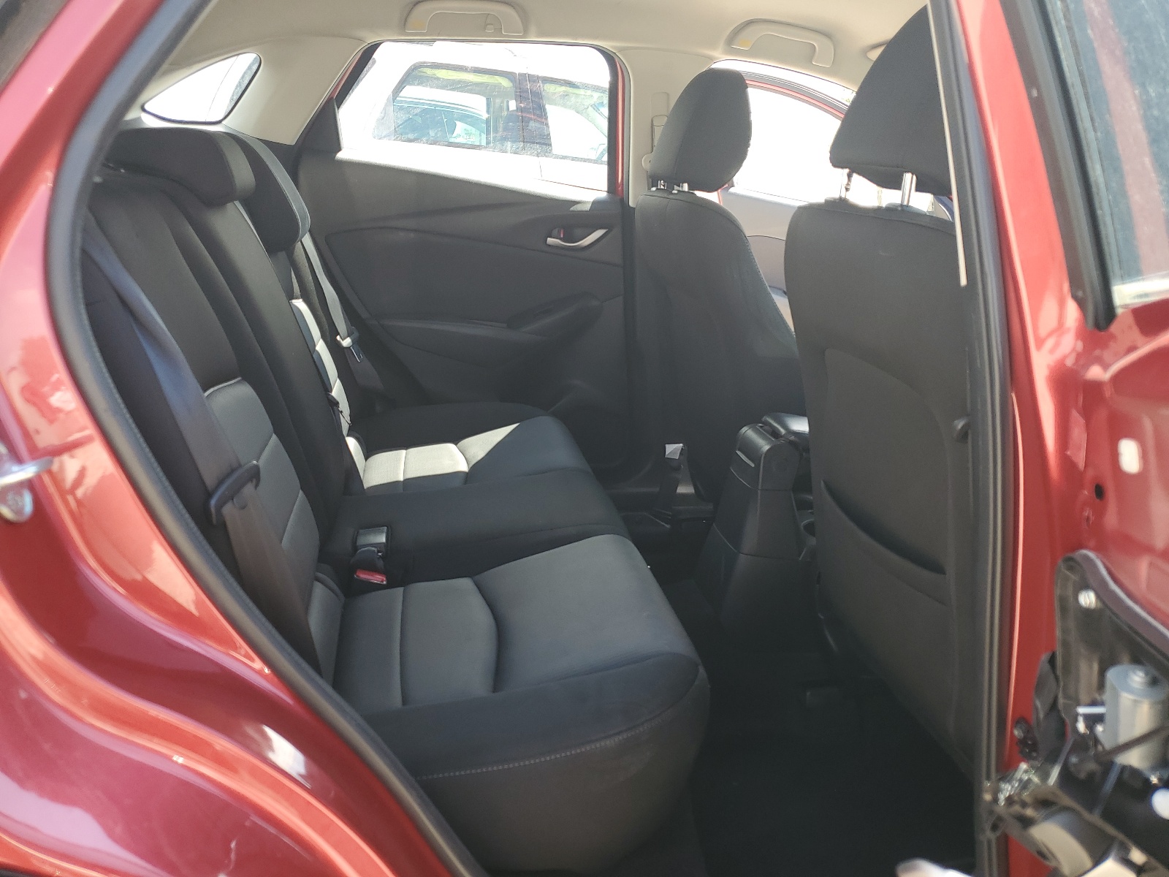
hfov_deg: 67.3
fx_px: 878
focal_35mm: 26
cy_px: 438
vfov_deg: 53.1
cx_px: 584
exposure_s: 1/278
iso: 50
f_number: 1.5
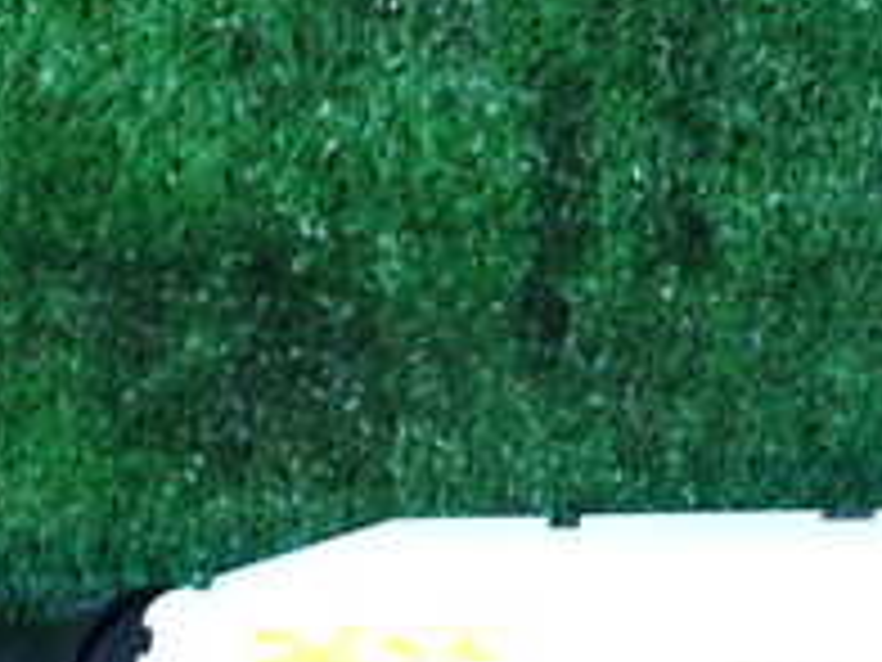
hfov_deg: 20.8
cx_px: 814
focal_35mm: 92
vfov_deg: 15.9
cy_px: 594
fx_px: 2344
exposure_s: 1/60
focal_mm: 5.4
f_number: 2.3
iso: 200
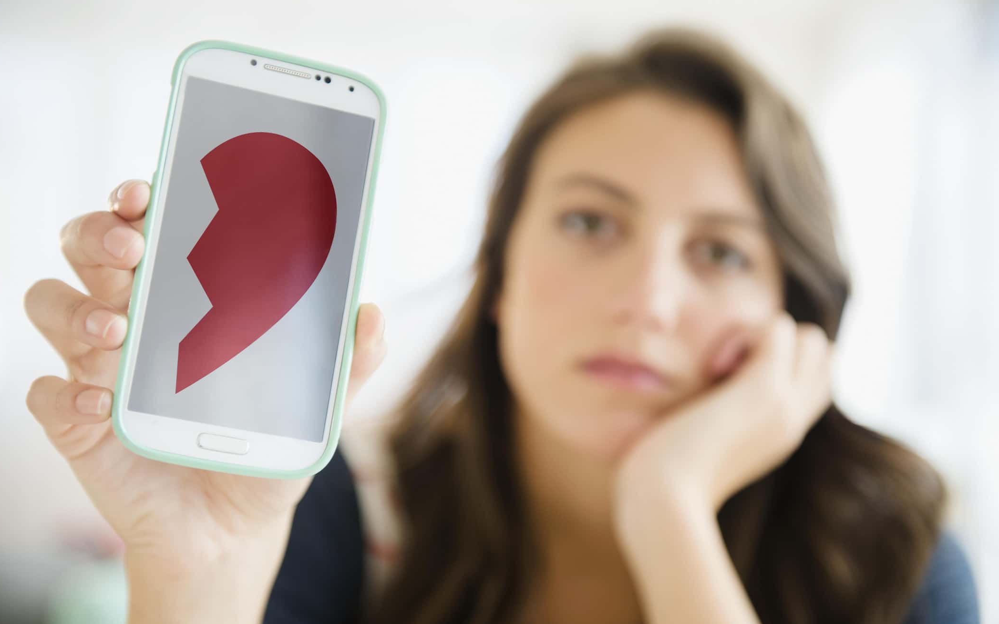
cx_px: 493
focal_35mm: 64
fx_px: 1742
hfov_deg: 32.0
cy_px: 325
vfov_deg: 20.3
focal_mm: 62
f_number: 2.8
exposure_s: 1/400
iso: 250
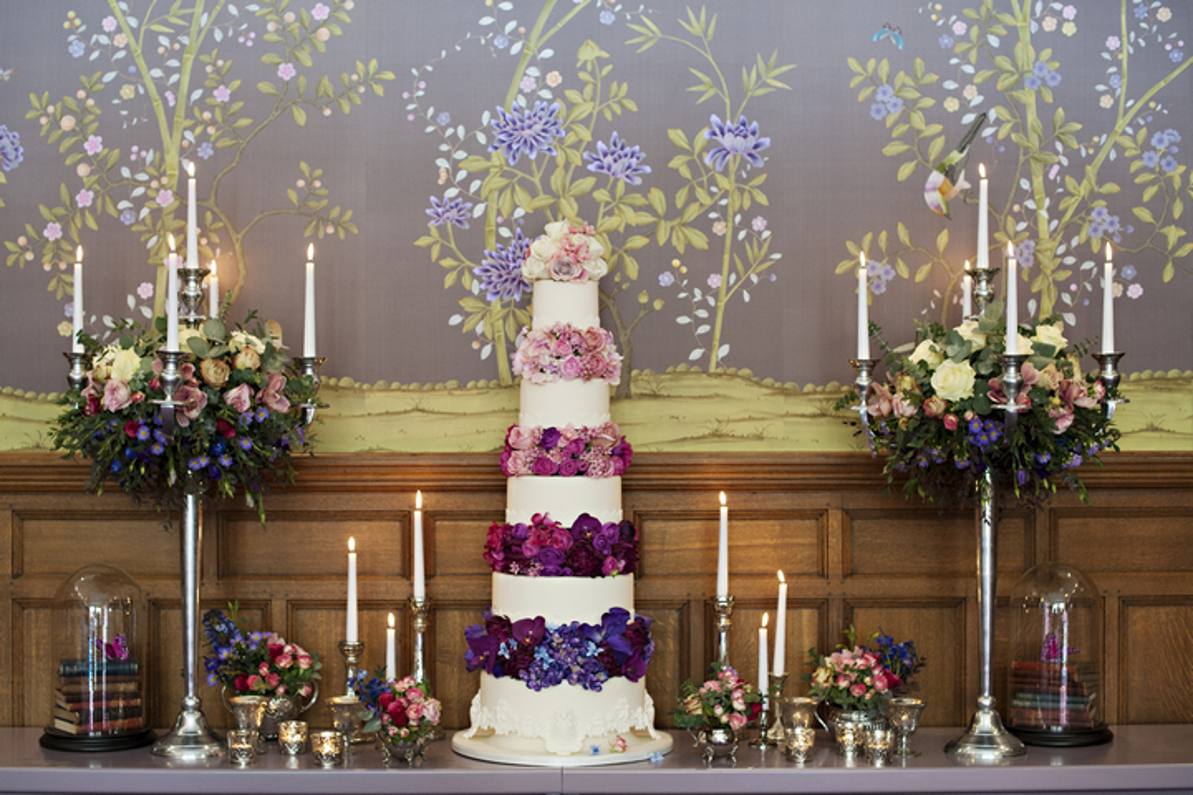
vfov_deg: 27.0
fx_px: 1657
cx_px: 596
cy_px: 398
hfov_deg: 39.6
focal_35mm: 50
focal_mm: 50
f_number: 3.2
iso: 1000
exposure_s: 1/160
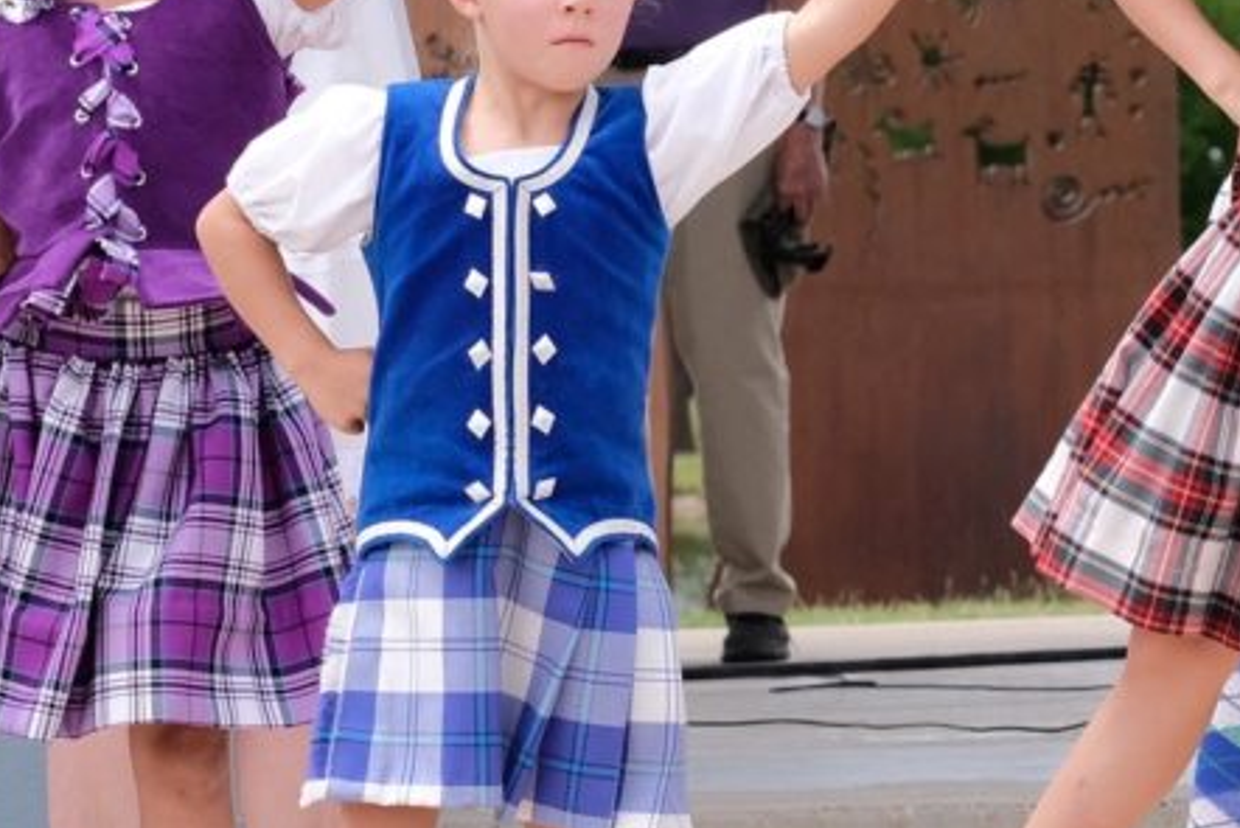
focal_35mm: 292
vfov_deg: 4.7
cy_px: 185
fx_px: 10060
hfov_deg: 7.0
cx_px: 1801
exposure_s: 1/800
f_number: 5
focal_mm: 56
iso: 400
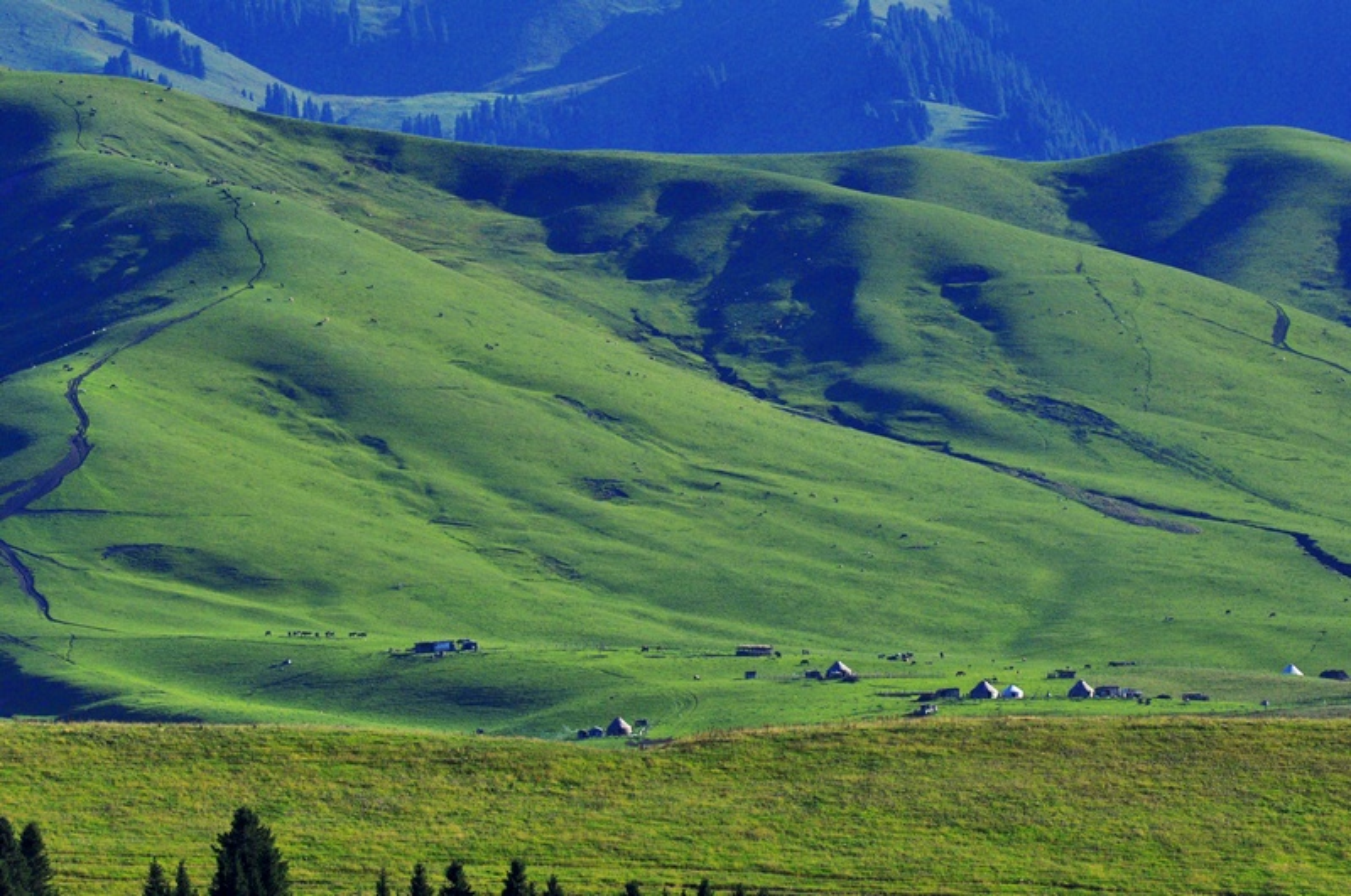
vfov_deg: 4.6
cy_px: 448
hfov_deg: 6.9
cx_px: 676
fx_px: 11242
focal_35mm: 300
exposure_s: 1/2000
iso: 400
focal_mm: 200
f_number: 8
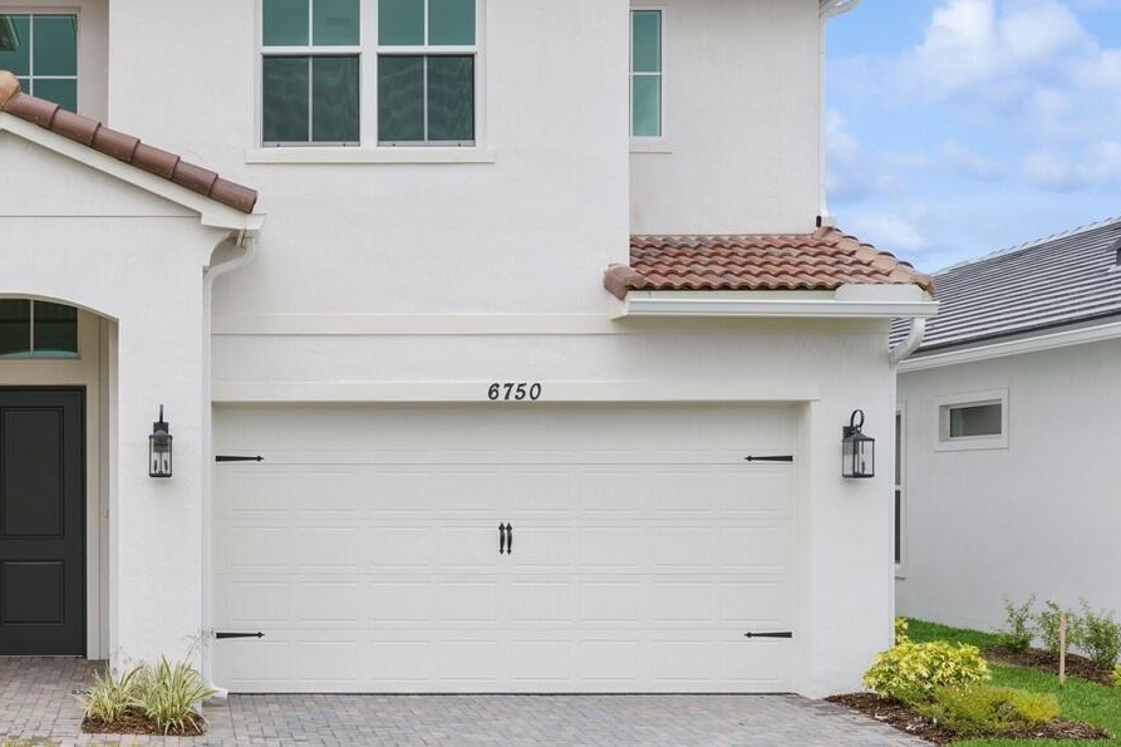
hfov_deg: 42.6
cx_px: 164
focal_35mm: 43
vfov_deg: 31.2
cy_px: 412
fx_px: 1339
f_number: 8
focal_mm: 24
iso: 100
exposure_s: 1/60
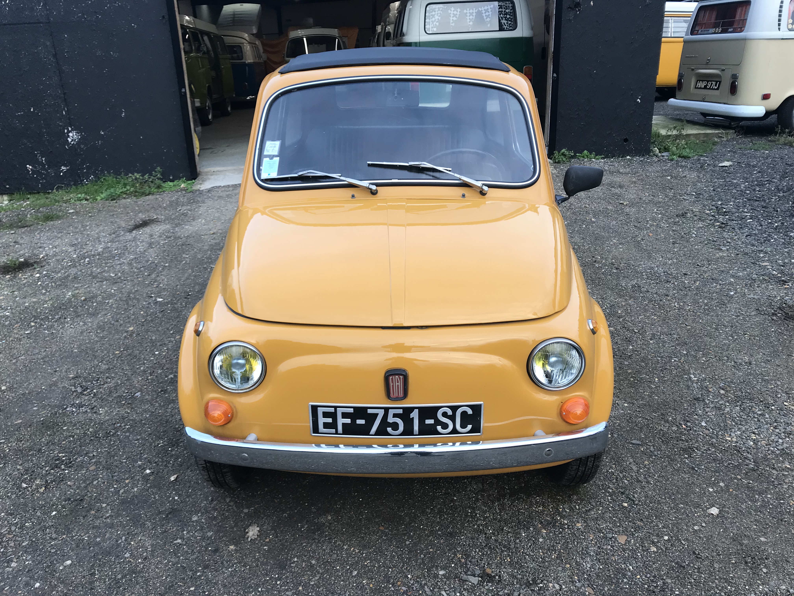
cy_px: 298
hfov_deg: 63.4
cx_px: 397
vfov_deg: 49.7
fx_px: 642
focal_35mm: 28
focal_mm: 3.99
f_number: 1.8
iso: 20
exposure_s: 1/155
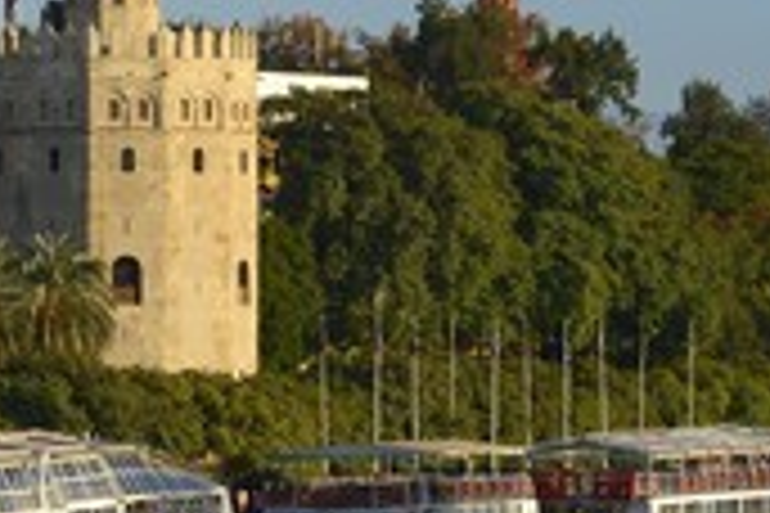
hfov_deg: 4.3
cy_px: 266
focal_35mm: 478
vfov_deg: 2.9
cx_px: 545
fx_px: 10223
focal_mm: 195
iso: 200
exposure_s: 1/200
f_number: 13
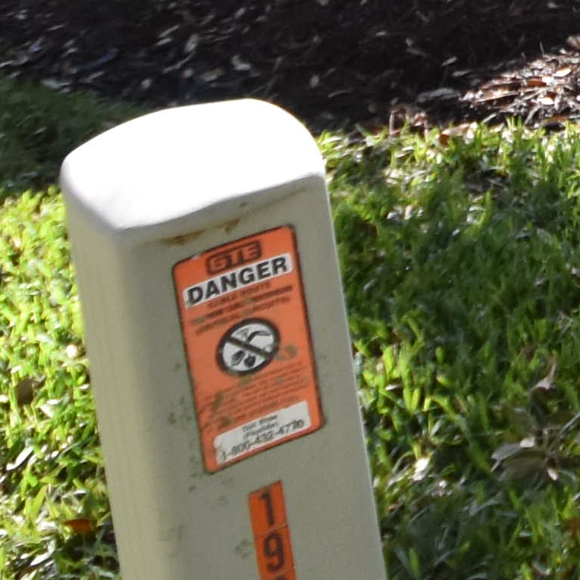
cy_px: -509
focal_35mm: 100
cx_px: 1334
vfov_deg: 14.8
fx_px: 1896
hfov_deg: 13.4
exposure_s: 1/2000
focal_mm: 10
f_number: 3.5
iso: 800
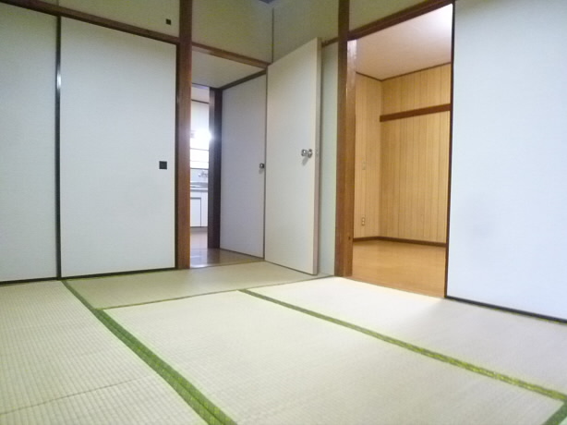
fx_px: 393
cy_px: 212
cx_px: 284
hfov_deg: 71.6
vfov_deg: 56.8
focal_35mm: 24
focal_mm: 4.3
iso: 800
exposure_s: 1/30
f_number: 2.2
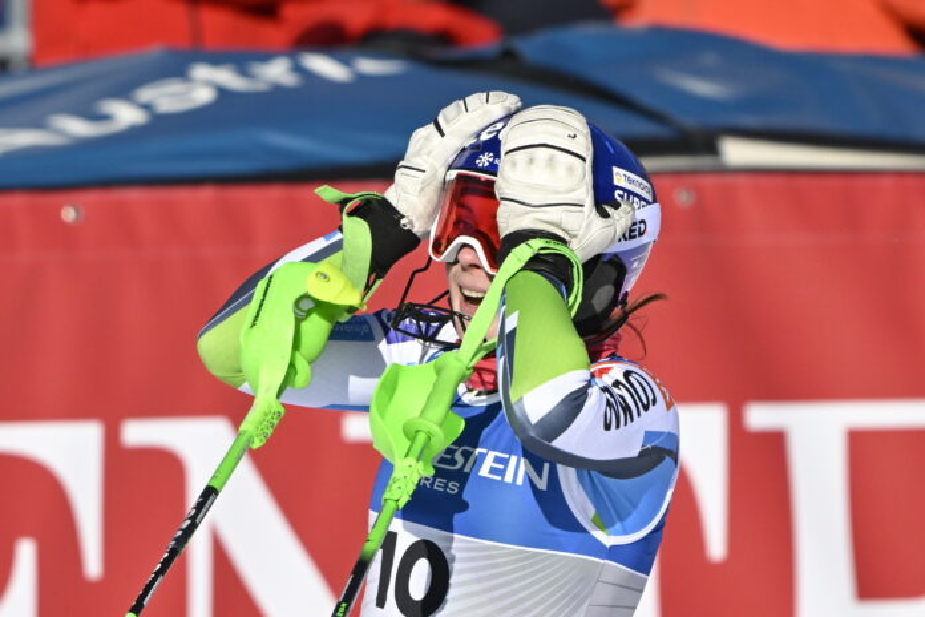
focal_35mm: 600
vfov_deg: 2.3
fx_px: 15415
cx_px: 462
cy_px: 308
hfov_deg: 3.4
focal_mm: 600
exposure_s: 1/3200
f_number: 9
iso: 800
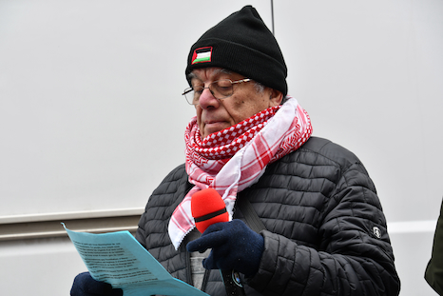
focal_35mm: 150
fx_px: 1846
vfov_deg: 9.2
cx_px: 222
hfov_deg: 13.7
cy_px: 148
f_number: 6.3
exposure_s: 1/250
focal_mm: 100
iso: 200
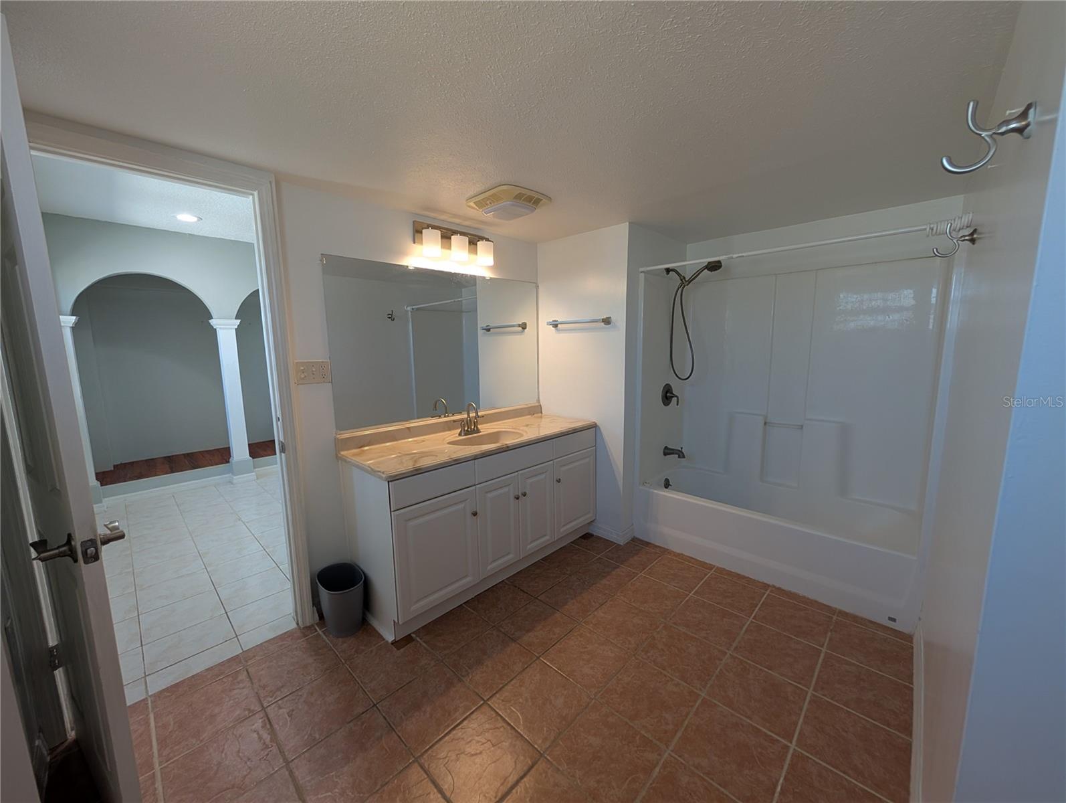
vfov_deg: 94.6
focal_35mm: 12
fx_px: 370
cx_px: 533
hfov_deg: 110.5
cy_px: 402
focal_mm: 2.02
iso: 96
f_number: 1.7
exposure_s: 1/120
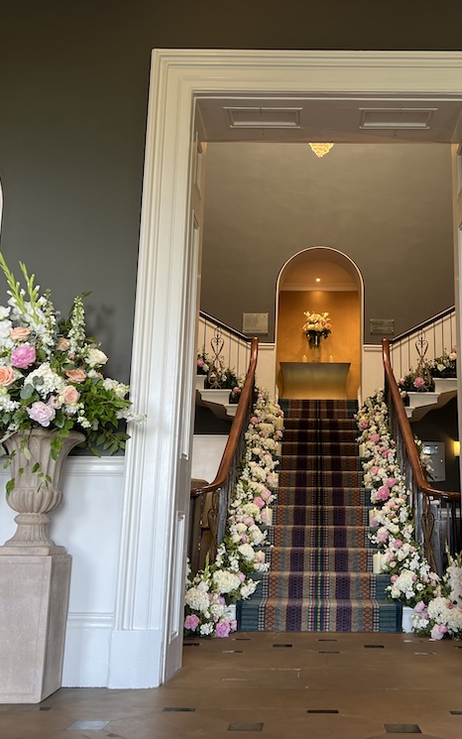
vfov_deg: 52.7
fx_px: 745
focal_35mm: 37
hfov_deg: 34.1
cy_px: 368
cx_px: 312
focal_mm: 5.7
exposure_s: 1/100
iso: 100
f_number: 1.5
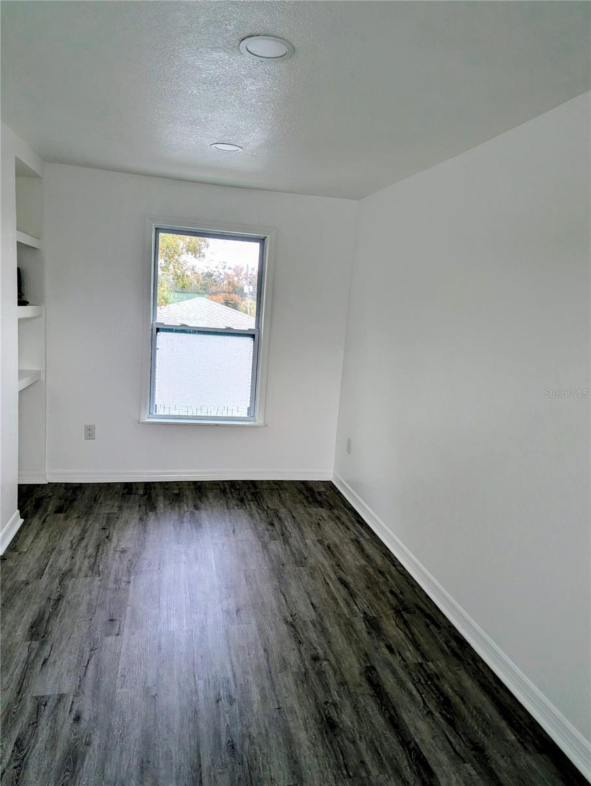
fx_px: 545
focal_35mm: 24
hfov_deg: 56.9
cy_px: 393
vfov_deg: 71.5
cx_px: 296
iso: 47
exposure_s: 1/147
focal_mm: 6.81
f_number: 1.85
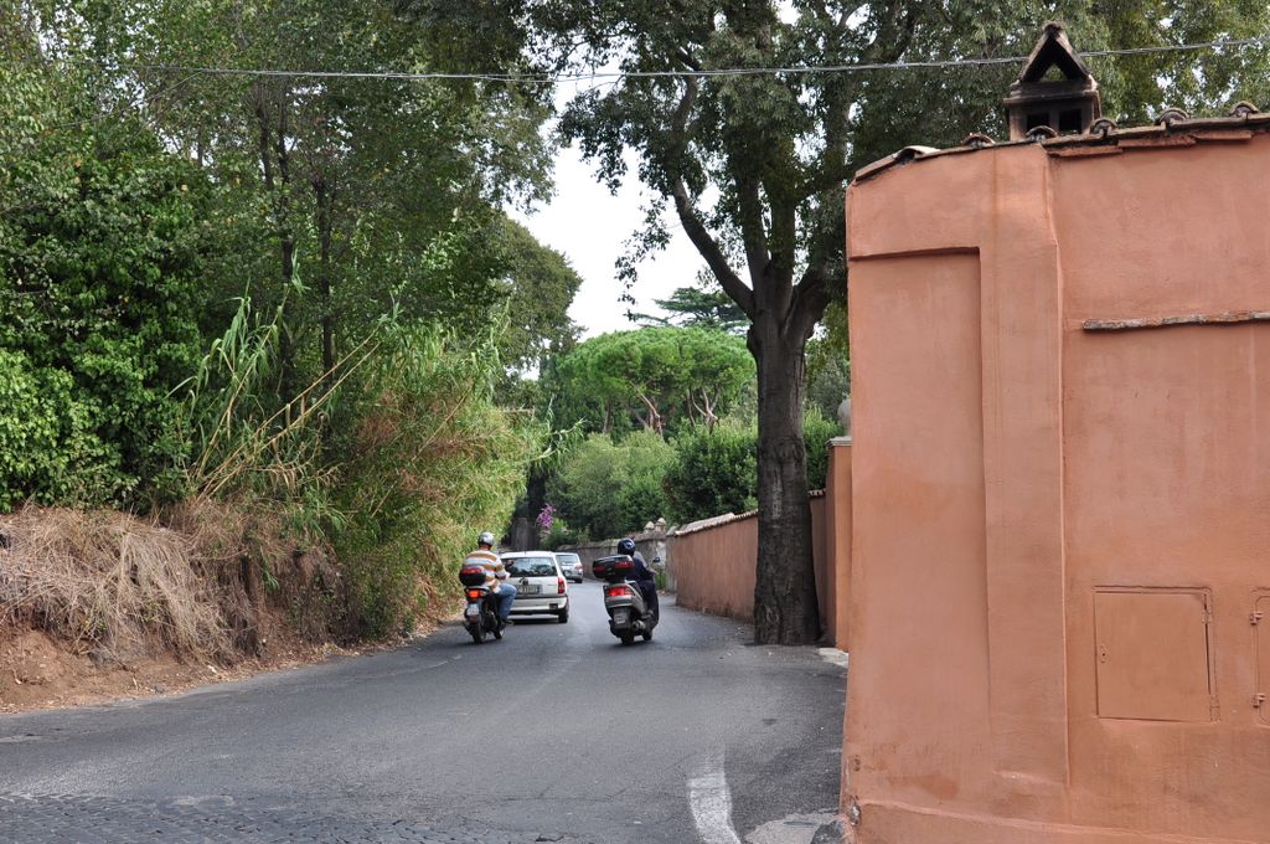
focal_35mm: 48
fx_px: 1691
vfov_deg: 28.0
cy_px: 422
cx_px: 635
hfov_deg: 41.2
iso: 200
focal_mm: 32
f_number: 9
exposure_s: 1/125
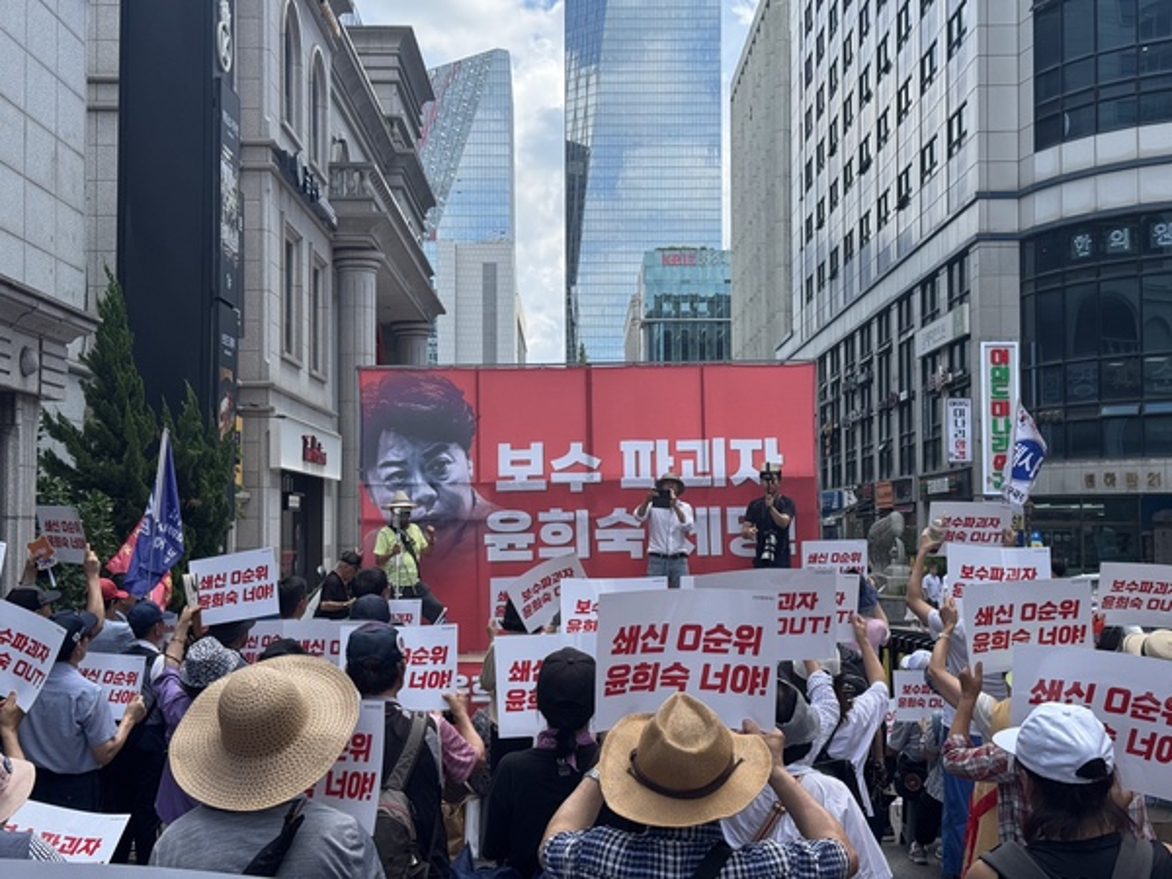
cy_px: 440
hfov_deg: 39.7
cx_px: 586
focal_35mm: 48
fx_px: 1625
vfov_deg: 30.3
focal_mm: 6.76
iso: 64
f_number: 1.78
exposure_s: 1/1770
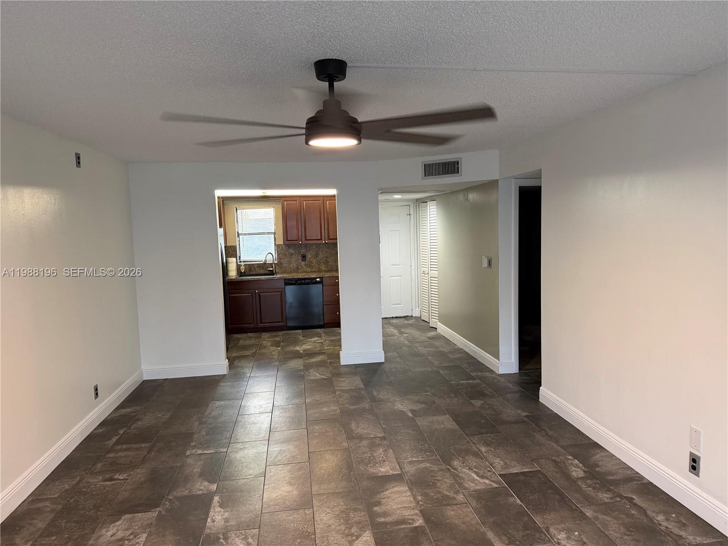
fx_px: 505
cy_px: 273
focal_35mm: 24
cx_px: 364
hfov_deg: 71.6
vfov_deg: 56.8
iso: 320
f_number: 1.78
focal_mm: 6.76
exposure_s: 1/60
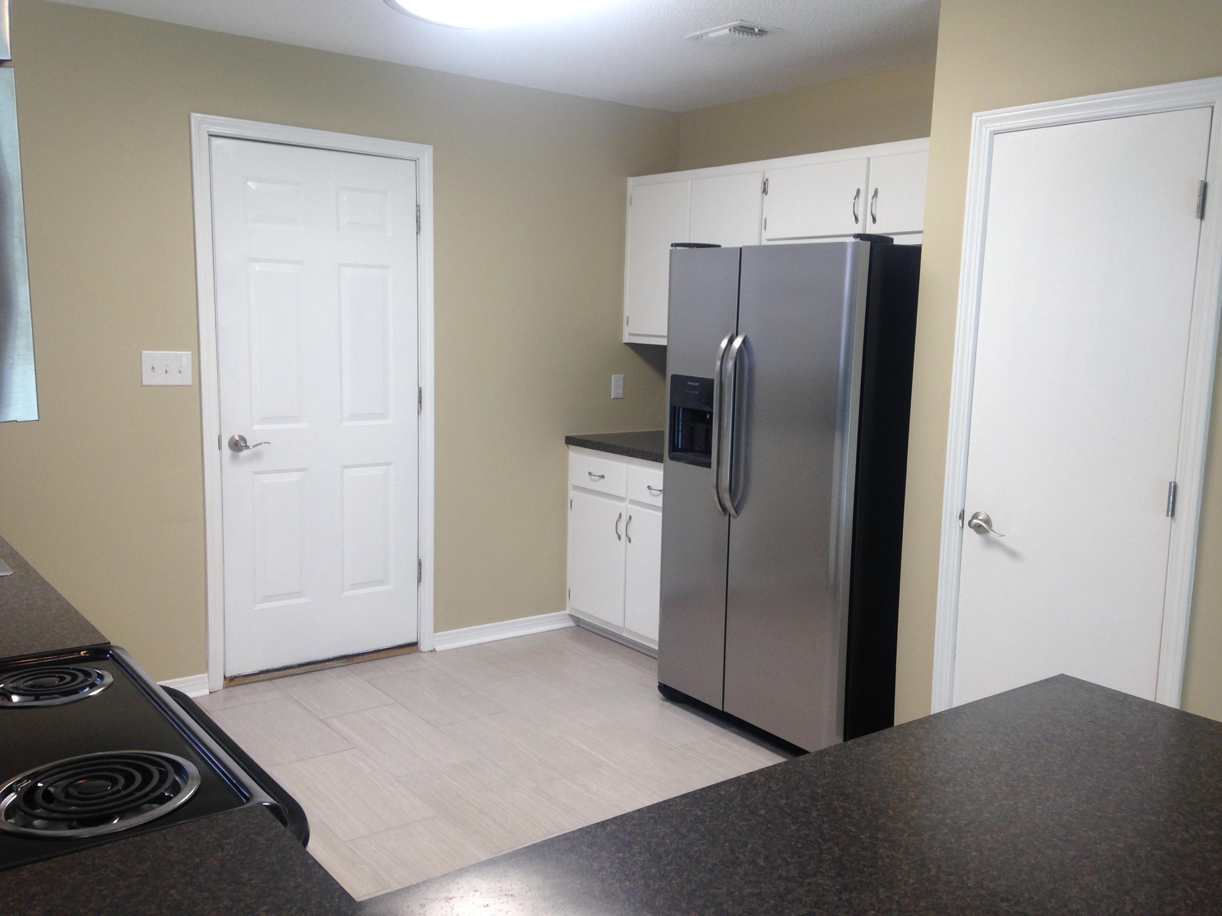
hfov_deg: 55.4
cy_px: 458
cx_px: 611
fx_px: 1165
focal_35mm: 33
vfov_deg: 42.9
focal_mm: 4.12
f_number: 2.4
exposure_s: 1/40
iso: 50
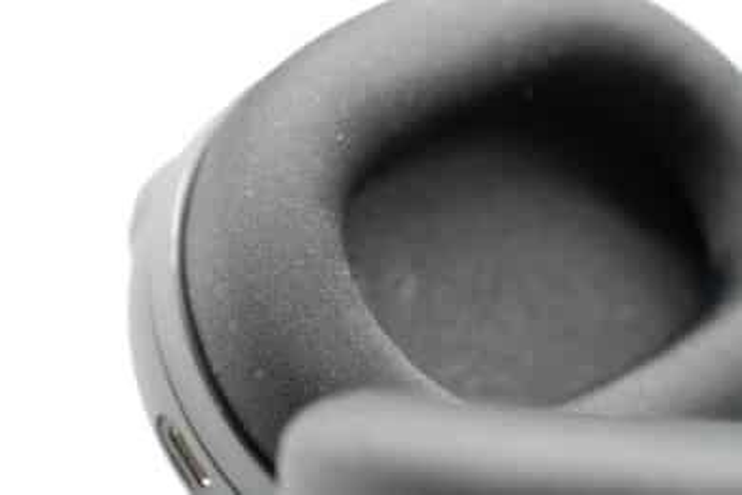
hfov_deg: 22.6
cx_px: 371
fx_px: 1855
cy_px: 248
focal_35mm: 90
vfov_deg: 15.2
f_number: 6.3
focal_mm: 90
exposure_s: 1/100
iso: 5000
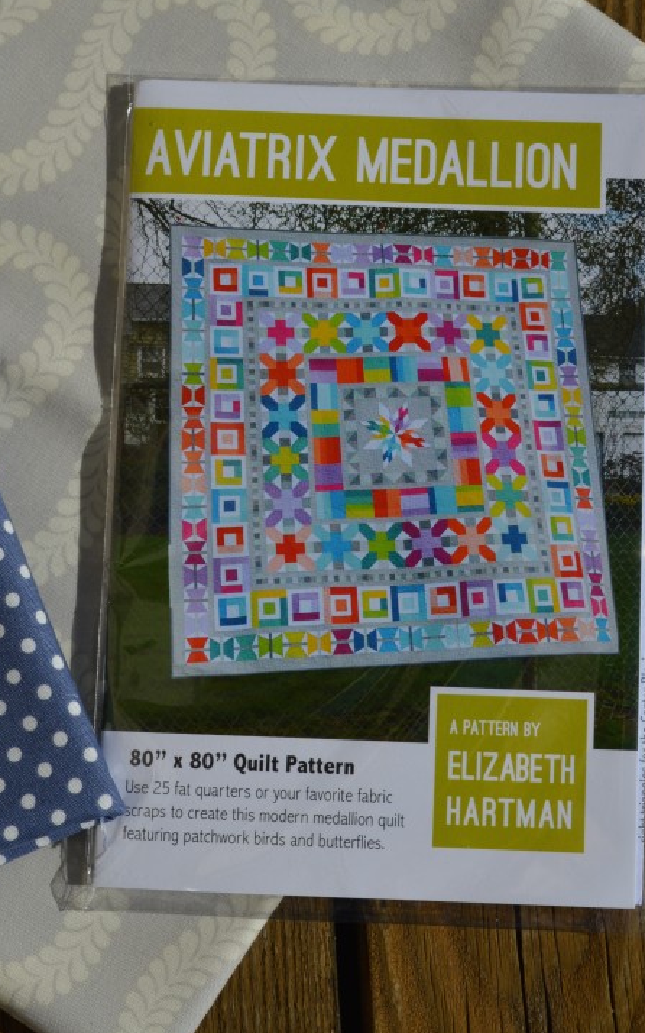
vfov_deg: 28.4
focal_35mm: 72
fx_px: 2026
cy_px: 352
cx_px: 331
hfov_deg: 18.1
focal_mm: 32
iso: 100
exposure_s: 1/500
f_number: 11
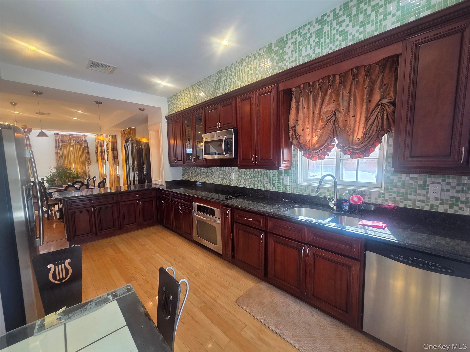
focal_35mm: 13
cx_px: 235
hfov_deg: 106.2
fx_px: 177
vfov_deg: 89.9
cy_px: 176
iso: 160
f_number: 2.2
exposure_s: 1/120
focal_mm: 2.2
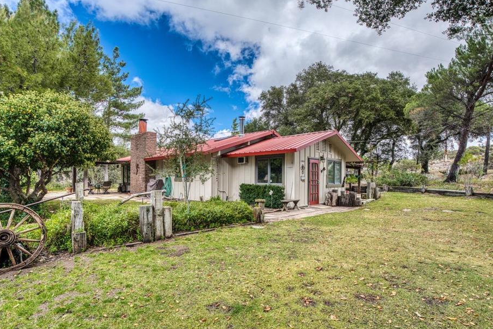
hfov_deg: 90.0
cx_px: 245
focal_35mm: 18
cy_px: 180
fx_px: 247
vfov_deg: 67.3
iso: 320
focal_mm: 16
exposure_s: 1/160
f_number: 8
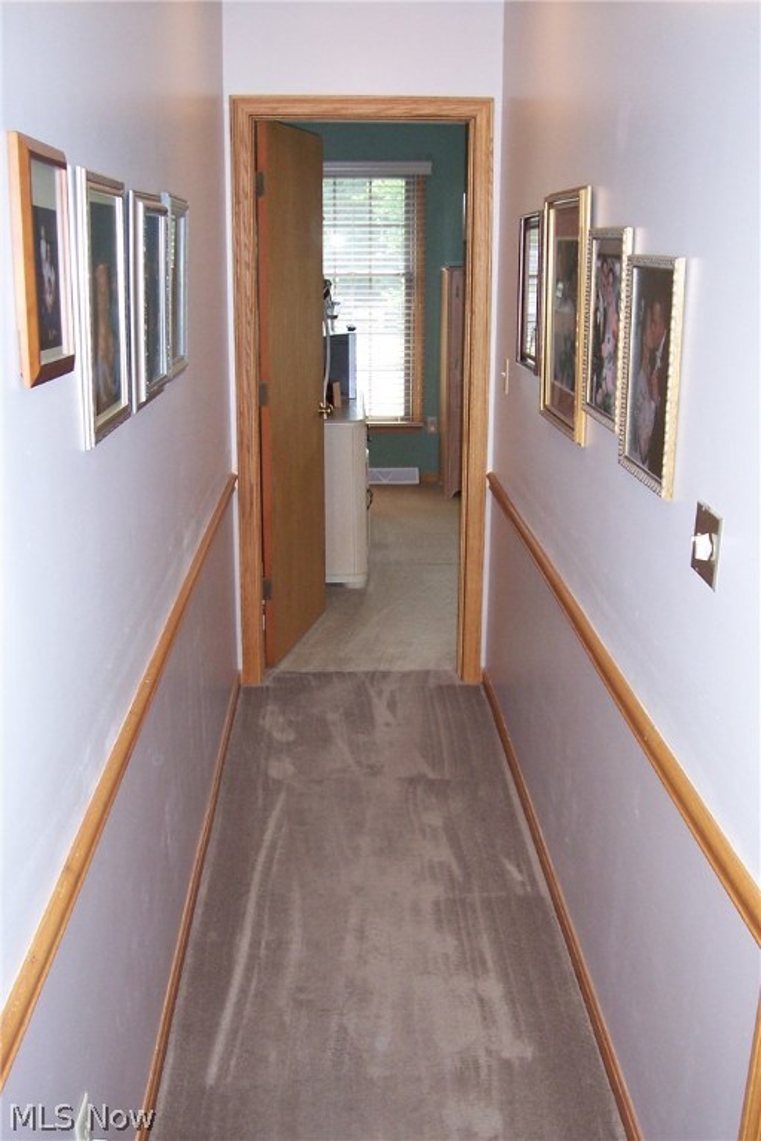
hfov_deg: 38.9
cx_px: 380
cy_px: 570
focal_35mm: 34
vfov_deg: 55.8
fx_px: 1078
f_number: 2.7
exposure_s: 1/60
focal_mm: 5.6
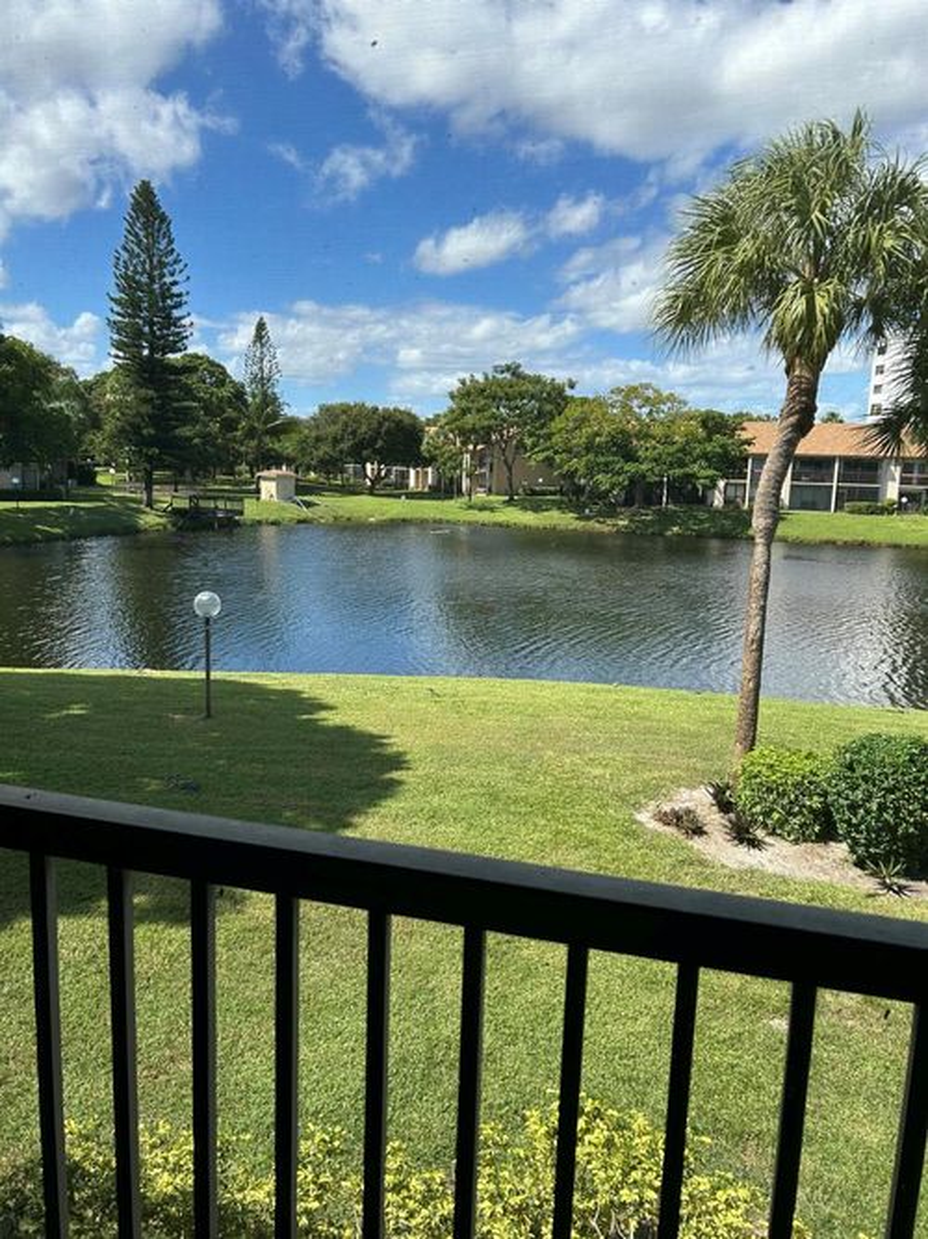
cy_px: 620
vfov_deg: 67.3
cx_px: 464
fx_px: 930
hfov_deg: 53.0
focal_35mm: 26
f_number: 1.5
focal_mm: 5.7
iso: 50
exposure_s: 1/2252
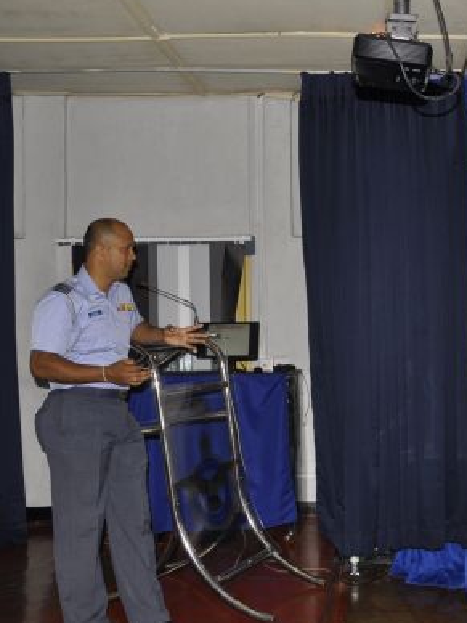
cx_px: 443
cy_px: 312
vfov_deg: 40.6
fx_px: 841
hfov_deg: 29.4
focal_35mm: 47
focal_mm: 21
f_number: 5.6
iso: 320
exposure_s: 1/80
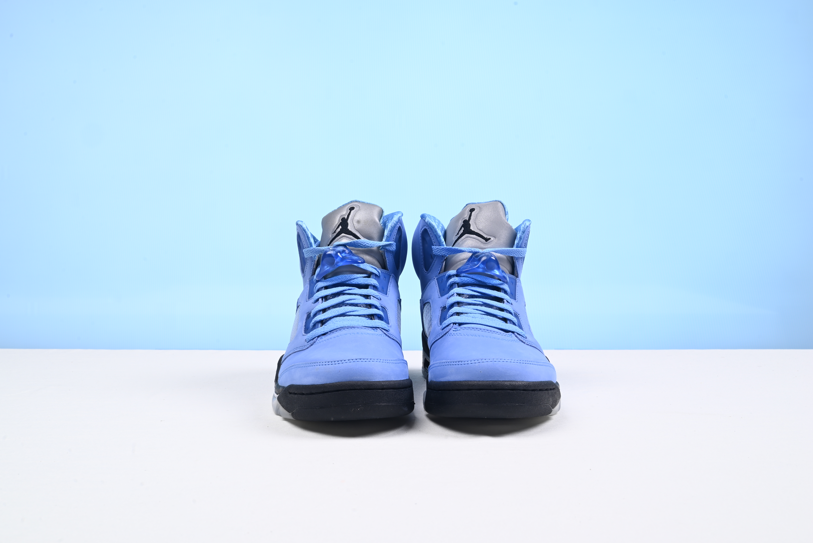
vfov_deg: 32.7
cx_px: 406
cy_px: 272
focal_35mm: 41
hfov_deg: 47.4
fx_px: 926
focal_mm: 41
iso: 100
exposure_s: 1/2
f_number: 16
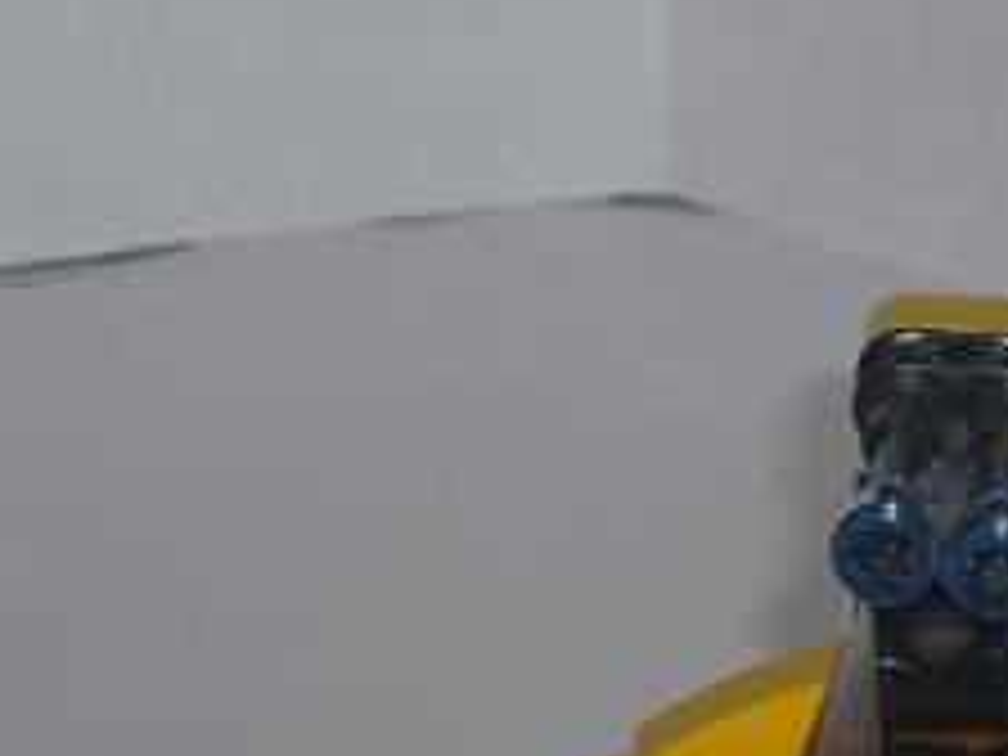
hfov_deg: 7.5
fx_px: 7629
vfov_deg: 5.7
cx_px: 1138
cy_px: 848
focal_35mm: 262
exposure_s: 1/60
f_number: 5.1
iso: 100
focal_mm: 16.5
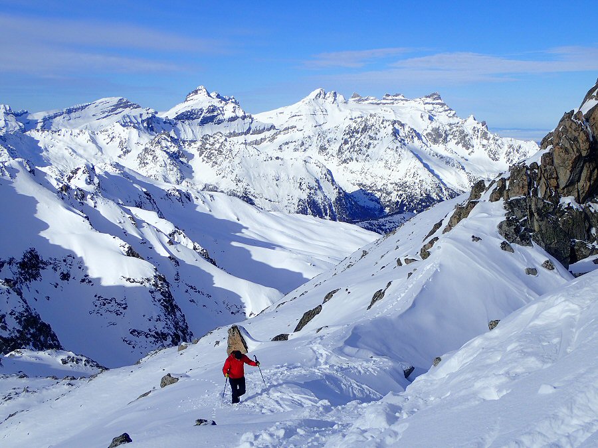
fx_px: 846
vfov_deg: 29.7
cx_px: 299
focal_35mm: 49
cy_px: 224
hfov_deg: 38.9
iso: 100
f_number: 13
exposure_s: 1/160
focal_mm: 8.99
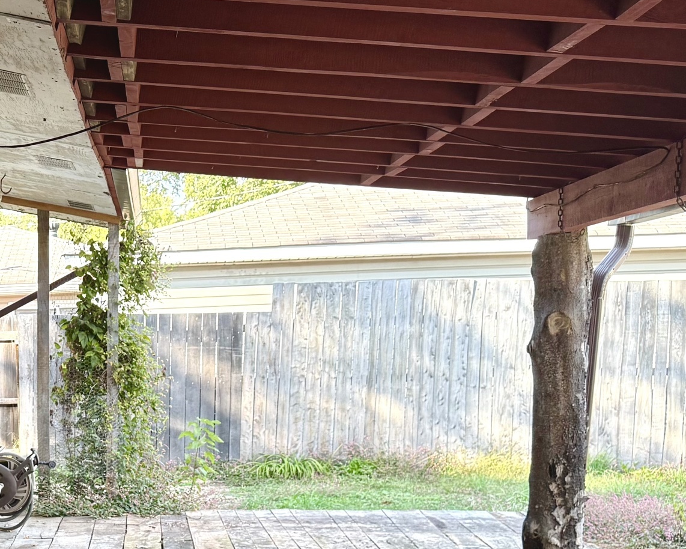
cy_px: 506
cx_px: -87
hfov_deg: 27.3
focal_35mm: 63
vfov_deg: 23.5
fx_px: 1279
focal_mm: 6.76
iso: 100
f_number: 1.78
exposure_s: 1/293
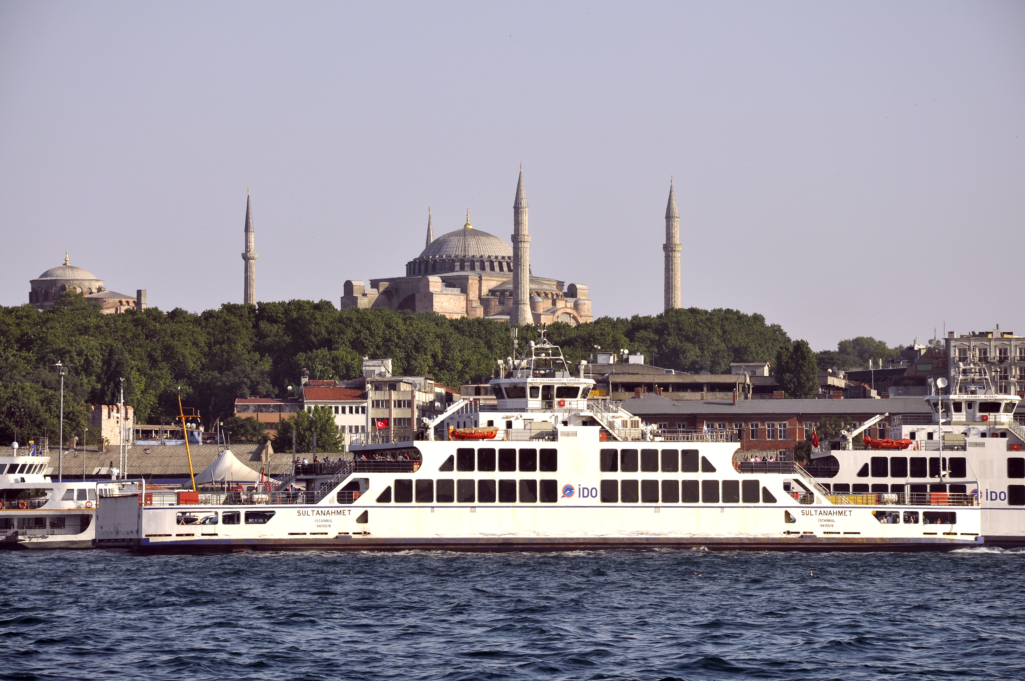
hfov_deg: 13.1
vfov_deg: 8.7
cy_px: 340
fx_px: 4479
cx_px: 512
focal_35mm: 158
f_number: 10
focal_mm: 105
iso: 200
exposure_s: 1/320
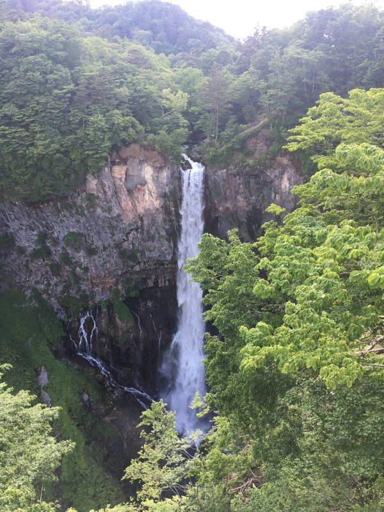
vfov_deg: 61.7
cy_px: 256
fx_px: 429
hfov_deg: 48.2
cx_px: 192
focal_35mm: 29
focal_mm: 4.15
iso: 25
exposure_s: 1/120
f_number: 2.2
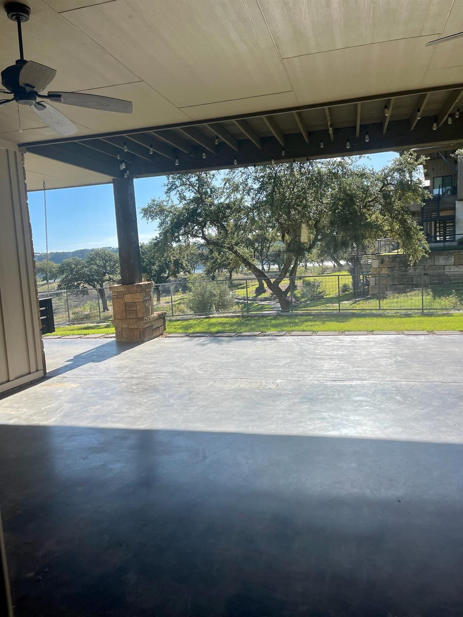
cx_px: 232
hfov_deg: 53.1
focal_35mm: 26
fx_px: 464
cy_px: 308
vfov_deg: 67.3
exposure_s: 1/2597
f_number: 1.6
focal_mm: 5.1
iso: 32
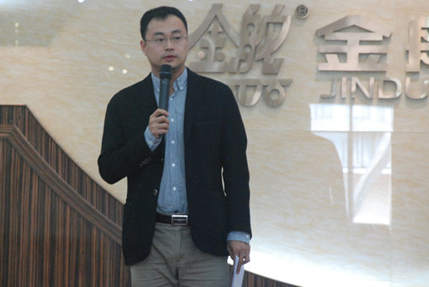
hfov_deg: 9.4
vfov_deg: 6.3
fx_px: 2613
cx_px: 183
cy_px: 113
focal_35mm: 219
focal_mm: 112
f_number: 5.6
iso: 1600
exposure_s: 1/20
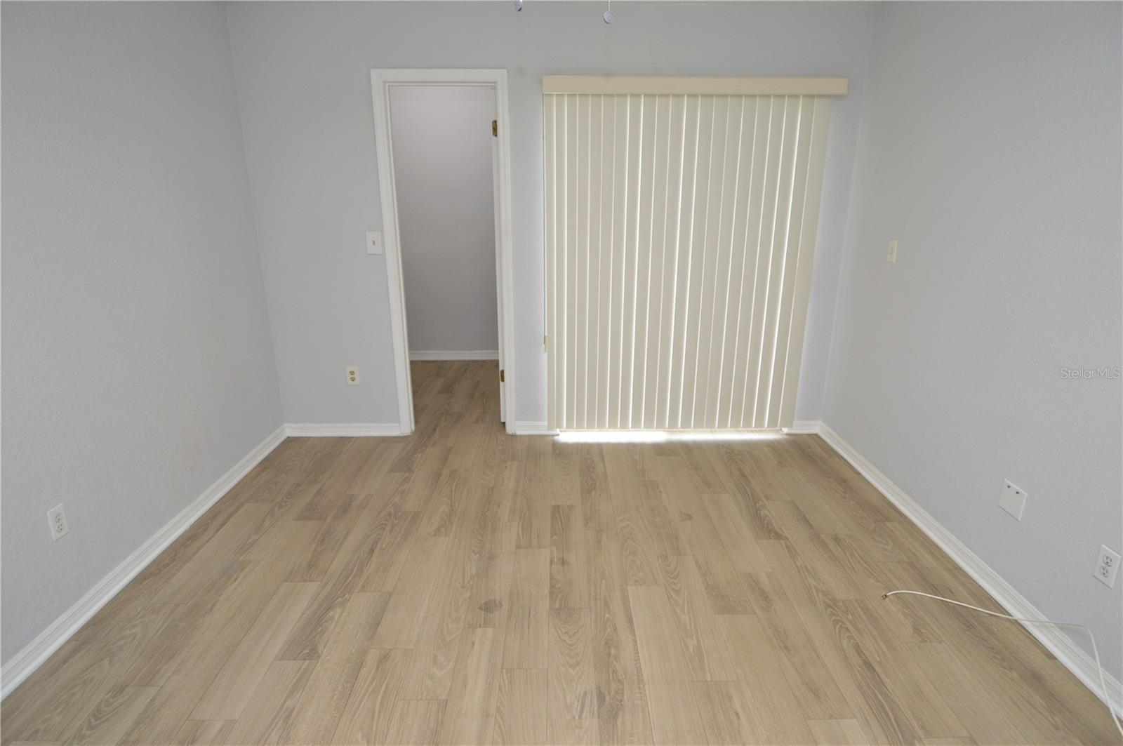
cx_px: 562
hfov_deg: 90.1
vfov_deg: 67.3
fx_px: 561
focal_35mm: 18
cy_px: 373
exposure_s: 1/60
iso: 500
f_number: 4
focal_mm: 12
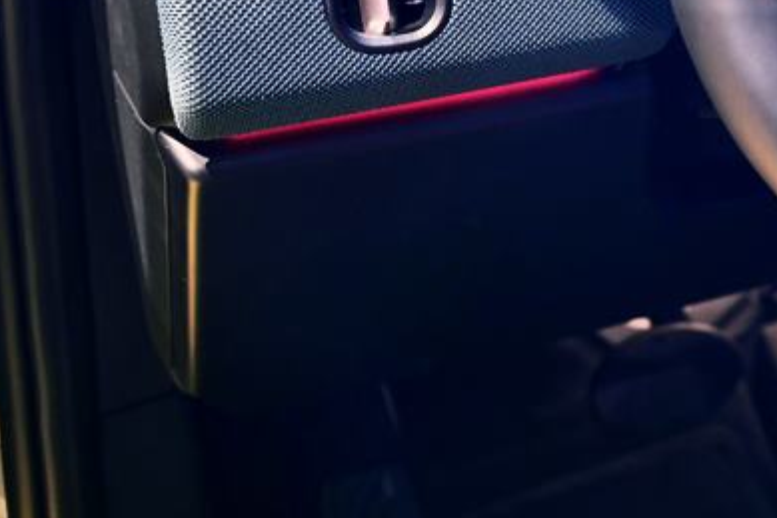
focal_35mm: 79
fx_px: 1704
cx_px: 1005
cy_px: 49
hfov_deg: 22.9
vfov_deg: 17.0
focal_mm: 30
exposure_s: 1/20
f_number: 3.5
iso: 1600
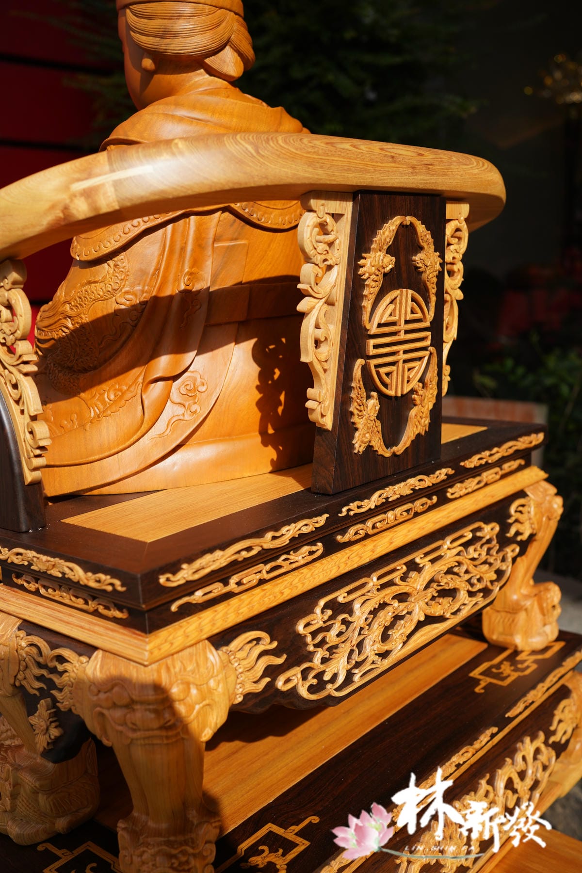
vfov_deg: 54.4
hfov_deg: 37.9
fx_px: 849
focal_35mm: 35
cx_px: 291
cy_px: 436
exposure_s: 1/400
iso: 100
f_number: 6.3
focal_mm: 35
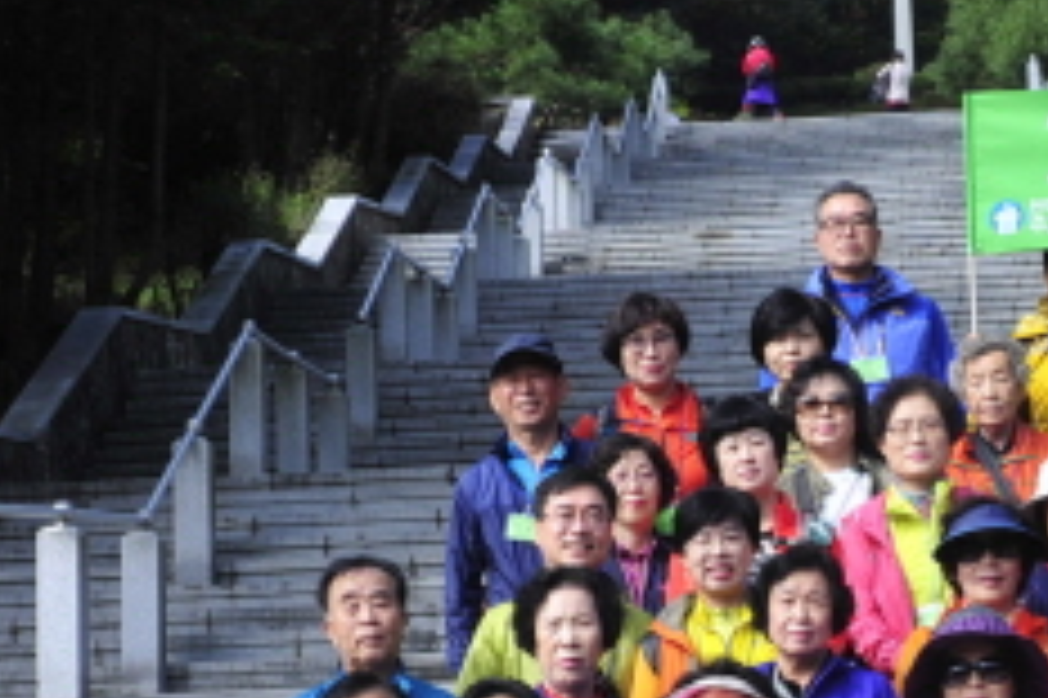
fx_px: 3142
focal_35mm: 108
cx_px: 958
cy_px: 610
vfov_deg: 12.6
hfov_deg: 18.6
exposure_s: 1/250
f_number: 8
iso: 200
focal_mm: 35
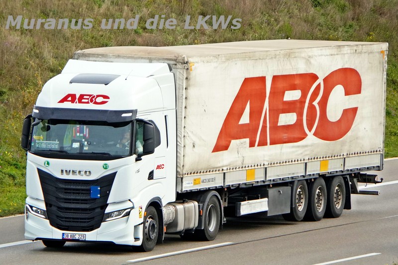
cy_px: 132
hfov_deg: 6.9
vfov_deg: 4.6
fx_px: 3314
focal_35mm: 300
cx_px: 199
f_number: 6.3
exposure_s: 1/2500
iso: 2500
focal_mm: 200
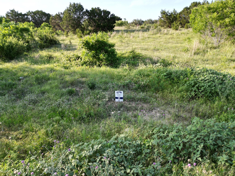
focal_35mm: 24
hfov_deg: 71.6
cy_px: 88
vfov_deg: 56.8
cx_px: 118
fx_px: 163
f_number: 1.7
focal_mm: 6.72
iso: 110
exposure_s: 1/1000
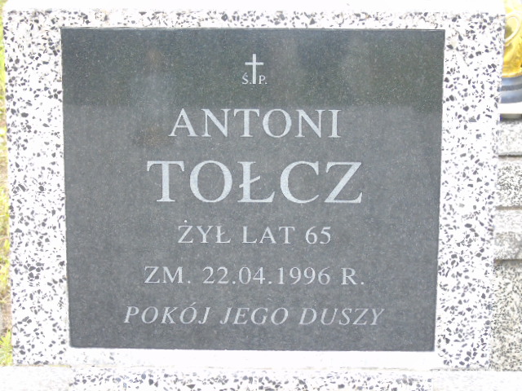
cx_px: 261
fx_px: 2141
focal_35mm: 142
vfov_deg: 10.4
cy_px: 196
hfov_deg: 13.9
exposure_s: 1/60
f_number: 4.7
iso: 500
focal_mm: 25
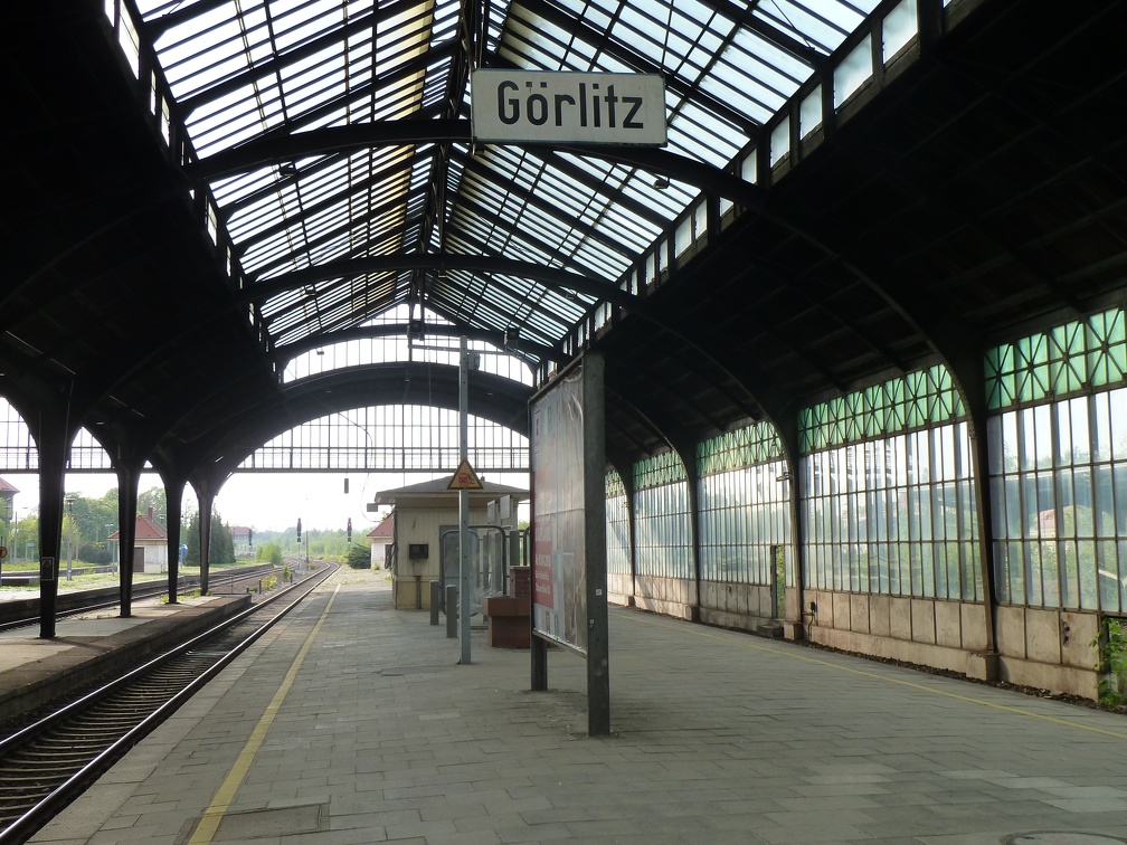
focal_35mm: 40
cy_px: 422
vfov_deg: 36.0
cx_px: 564
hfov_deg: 46.8
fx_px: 1302
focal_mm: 6.5
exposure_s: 1/200
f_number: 4
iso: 125
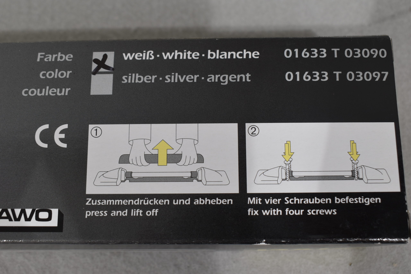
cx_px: 206
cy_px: 137
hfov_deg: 43.6
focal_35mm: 45
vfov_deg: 29.9
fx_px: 514
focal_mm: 30
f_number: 8
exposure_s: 1/60
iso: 400
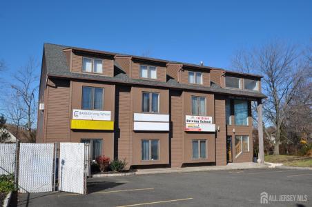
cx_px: 156
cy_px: 104
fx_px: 260
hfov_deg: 62.0
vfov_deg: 43.5
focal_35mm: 30
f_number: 9.5
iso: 200
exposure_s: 1/350
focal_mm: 20
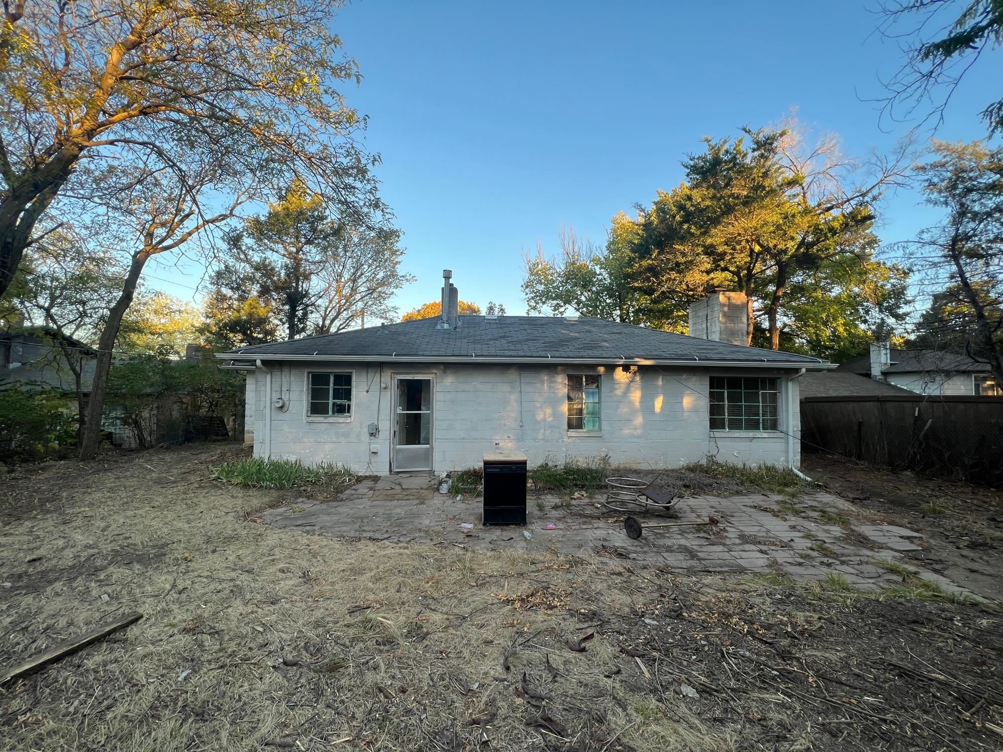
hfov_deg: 106.2
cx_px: 502
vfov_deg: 89.9
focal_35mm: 13
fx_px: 377
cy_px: 376
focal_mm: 1.57
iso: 32
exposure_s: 1/149
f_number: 1.8
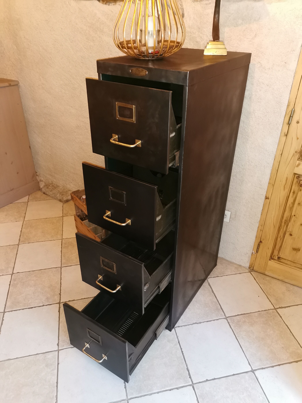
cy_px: 202
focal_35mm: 27
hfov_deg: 51.4
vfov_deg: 65.3
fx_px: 314
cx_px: 151
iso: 500
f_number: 1.8
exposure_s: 1/33.3
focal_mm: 5.58
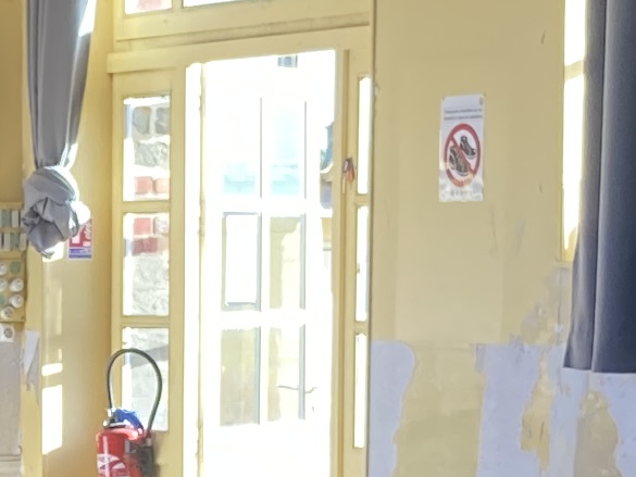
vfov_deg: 7.6
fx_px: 3547
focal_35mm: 193
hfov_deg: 10.1
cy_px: 644
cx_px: -121
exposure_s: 1/121
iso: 32
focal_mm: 3.99
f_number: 1.8
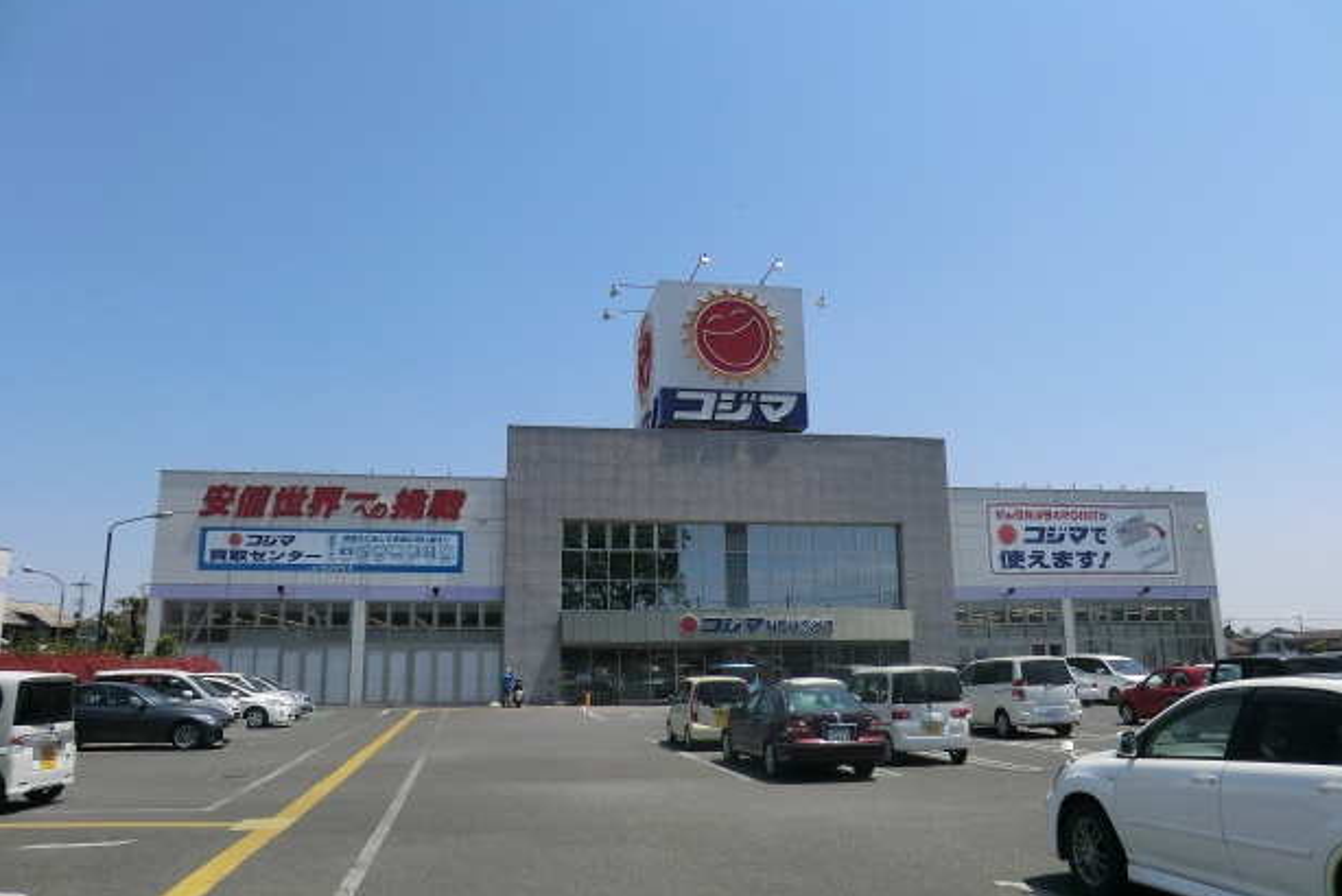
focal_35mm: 26
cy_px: 446
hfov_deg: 69.4
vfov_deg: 49.6
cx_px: 662
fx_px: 970
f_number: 7.5
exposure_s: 1/320
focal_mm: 4.3
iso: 80
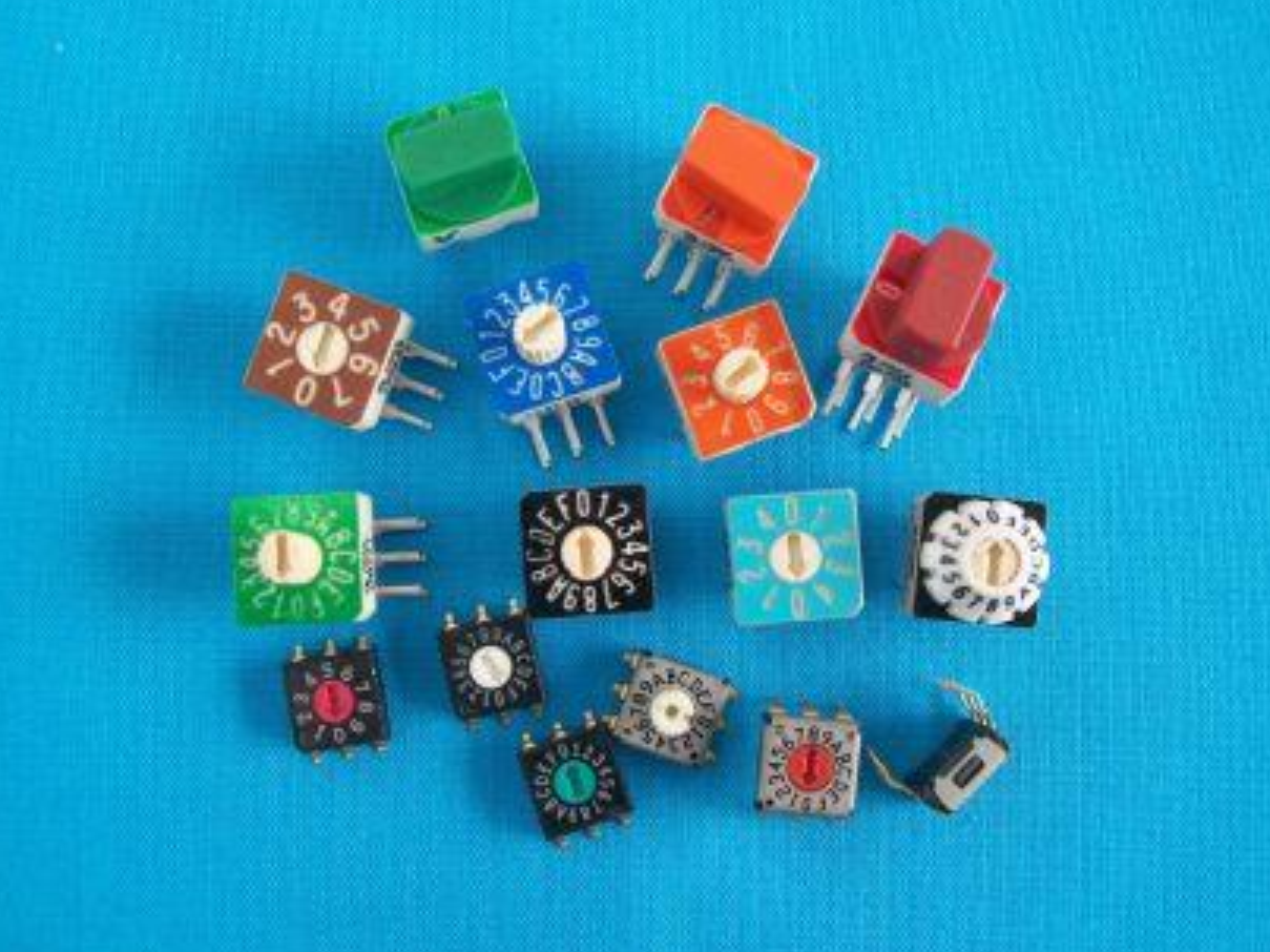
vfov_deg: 35.9
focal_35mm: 40
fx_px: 1467
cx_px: 615
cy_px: 463
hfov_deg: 46.8
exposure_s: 1/160
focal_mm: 6
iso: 80
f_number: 2.7
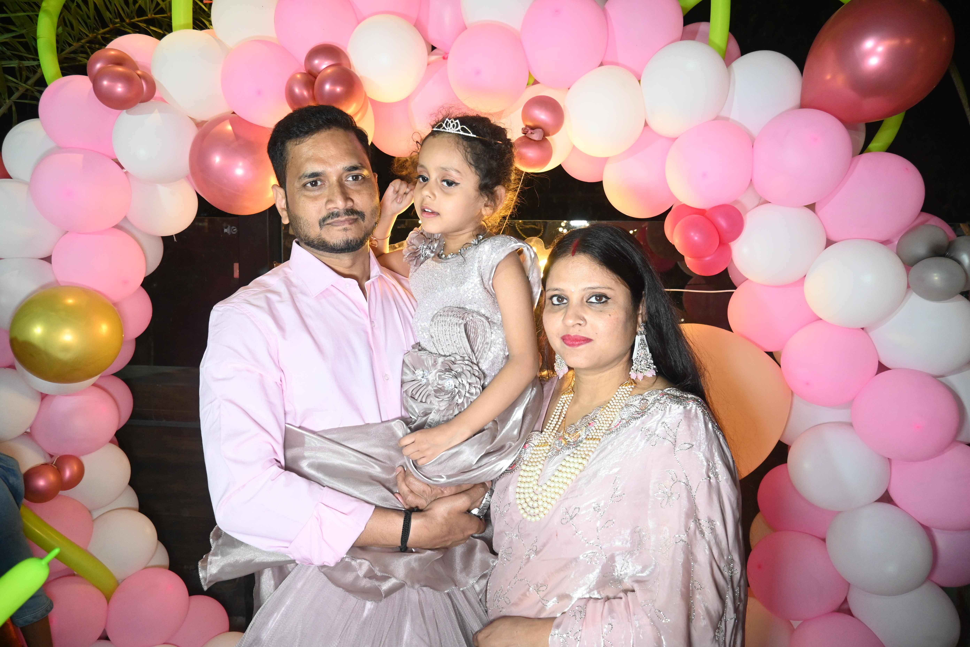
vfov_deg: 53.1
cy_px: 324
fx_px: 647
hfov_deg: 73.7
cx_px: 485
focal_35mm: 24
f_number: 3.5
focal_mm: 16
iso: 1600
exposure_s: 1/125
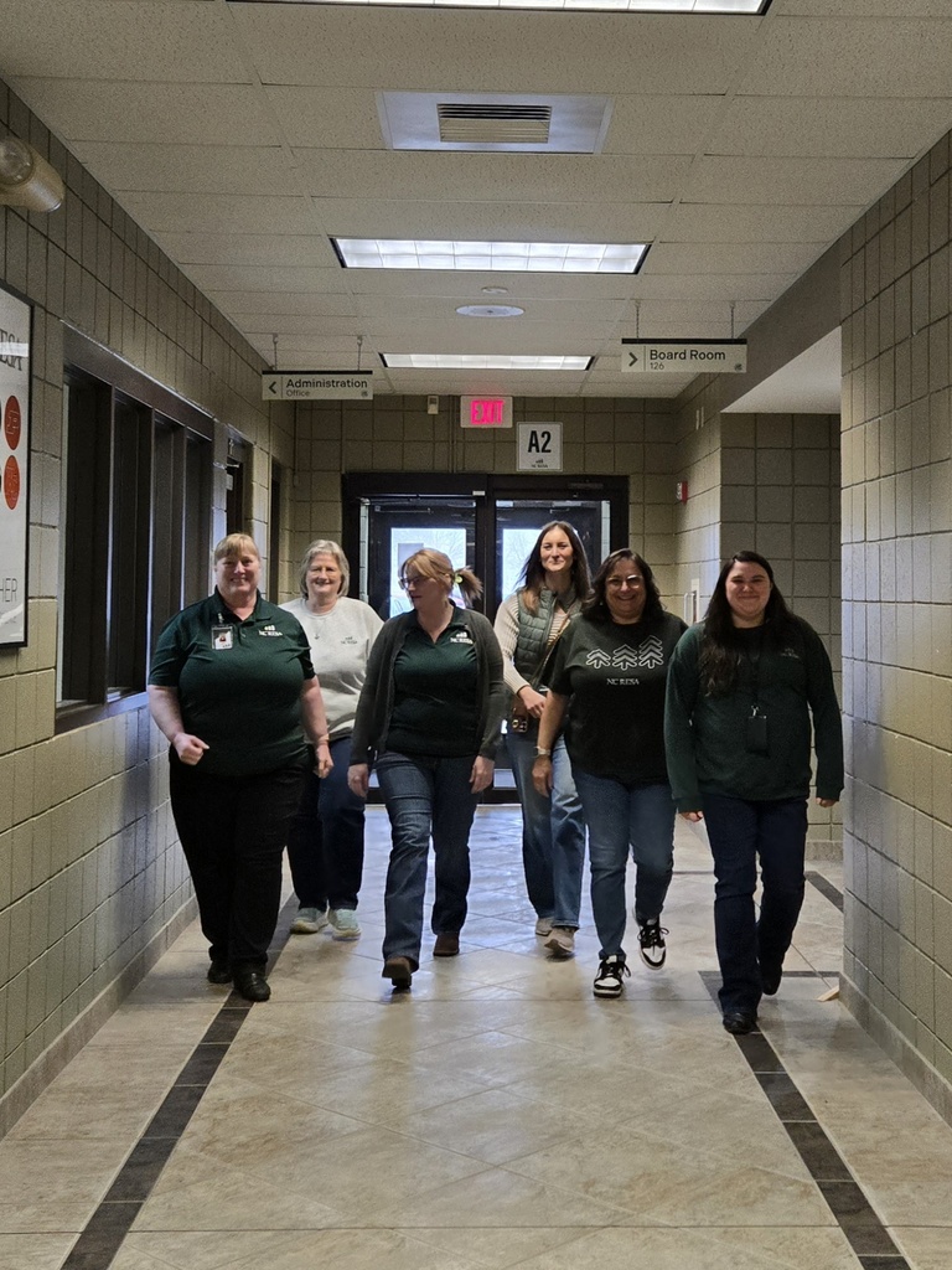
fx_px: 843
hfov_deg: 58.9
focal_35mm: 23
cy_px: 635
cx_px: 476
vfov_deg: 73.9
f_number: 1.8
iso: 200
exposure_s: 1/120
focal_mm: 5.4
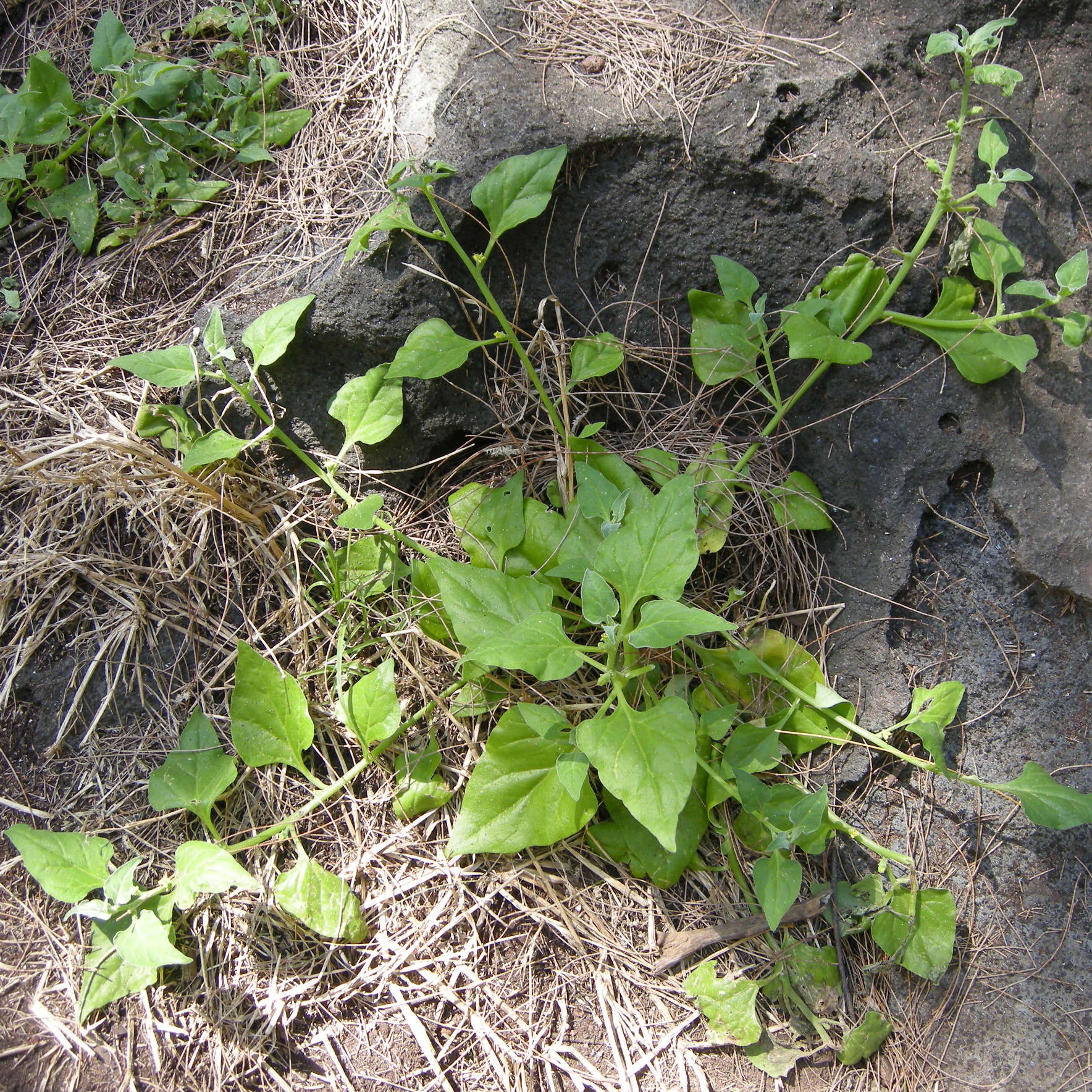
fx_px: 1499
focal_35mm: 42
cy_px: 553
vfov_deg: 40.0
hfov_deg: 39.9
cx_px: 633
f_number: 3.4
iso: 64
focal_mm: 7.5
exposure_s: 1/64
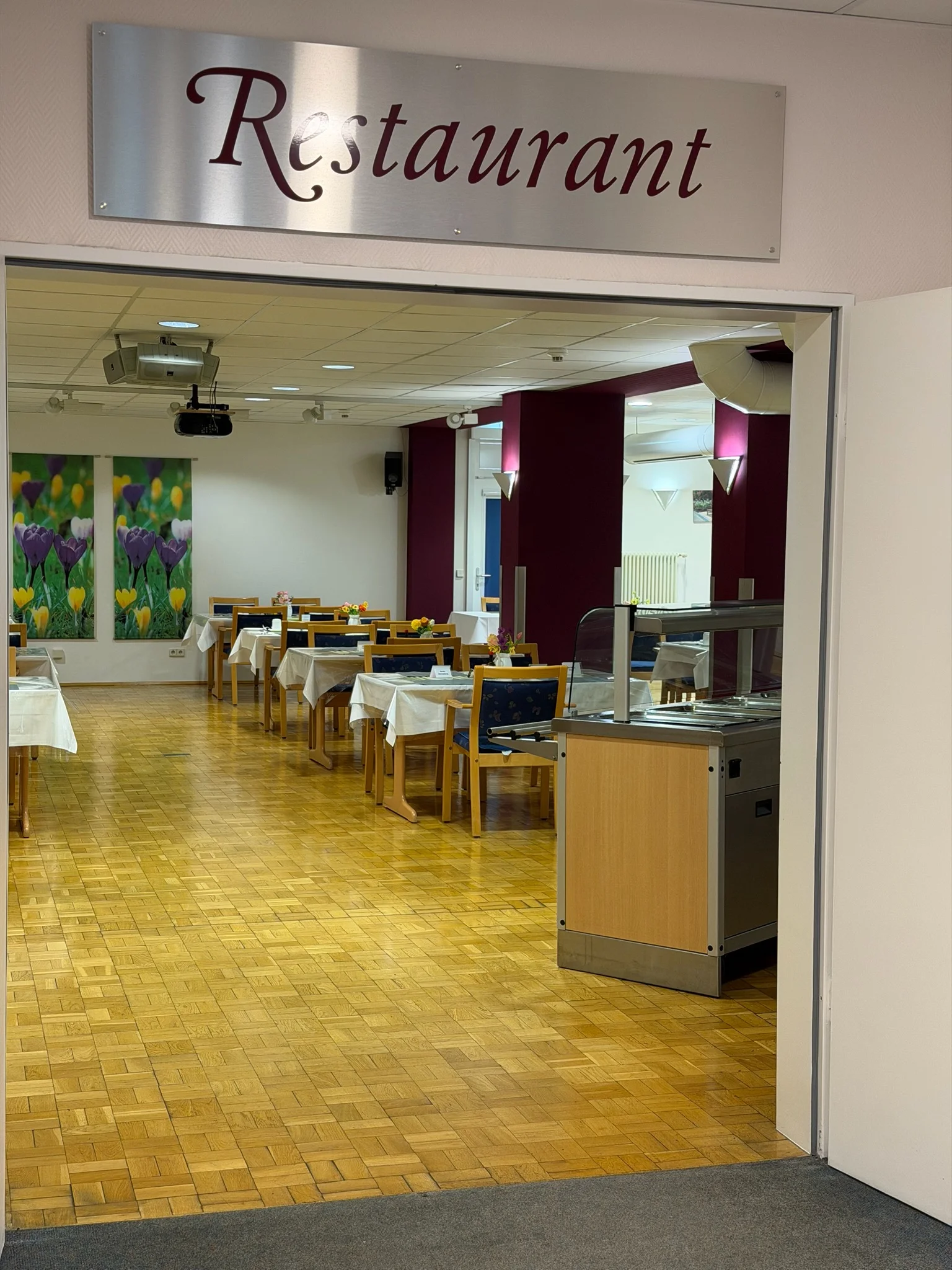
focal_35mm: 48
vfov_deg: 39.7
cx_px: 476
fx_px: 1760
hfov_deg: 30.3
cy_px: 635
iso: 320
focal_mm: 6.76
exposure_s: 1/100
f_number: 1.78
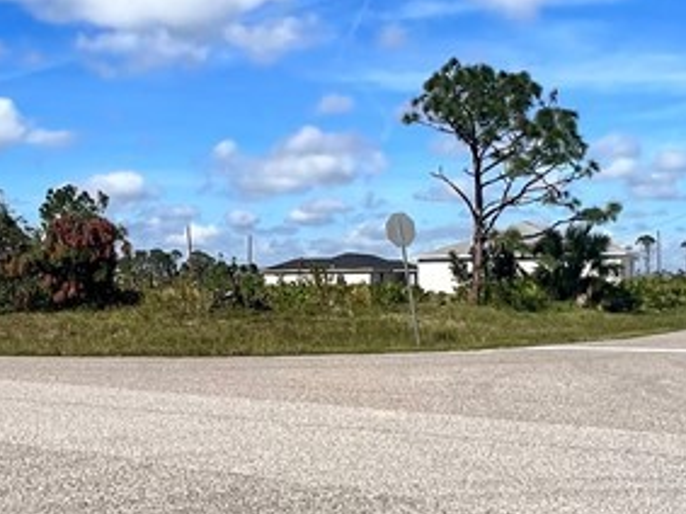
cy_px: 291
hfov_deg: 40.2
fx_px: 931
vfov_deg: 30.8
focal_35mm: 47
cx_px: 264
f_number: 1.8
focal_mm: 1.57
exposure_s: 1/3215
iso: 32
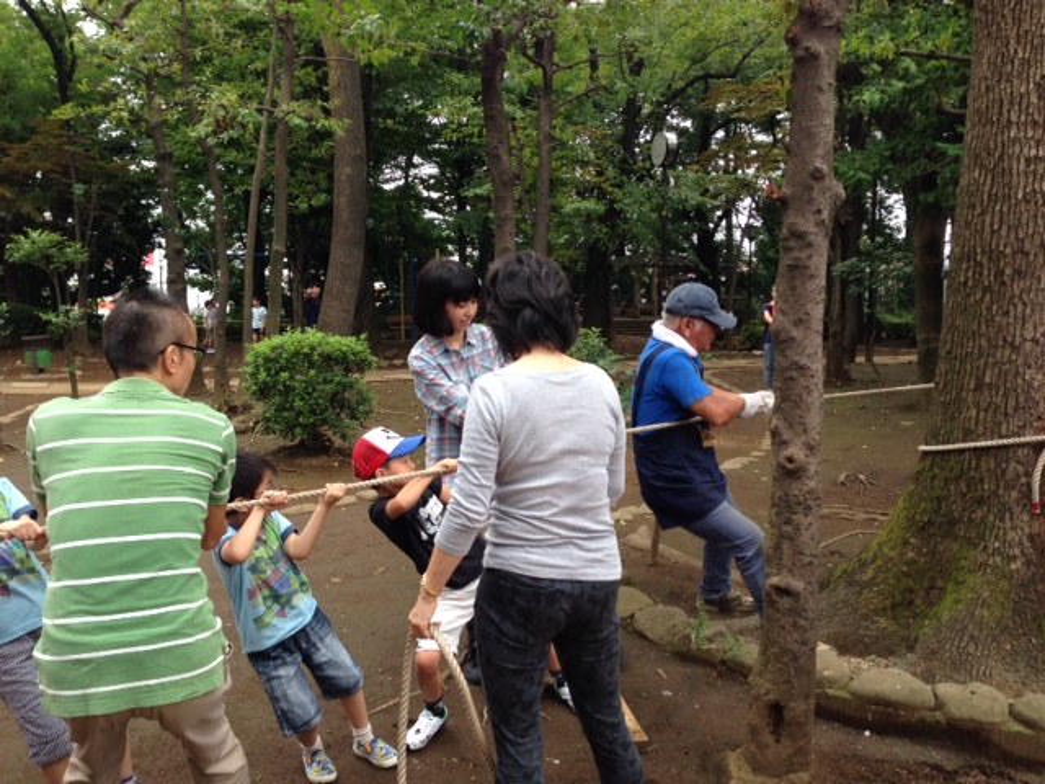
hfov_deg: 55.4
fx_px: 996
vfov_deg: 42.9
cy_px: 392
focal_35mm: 33
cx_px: 522
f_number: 2.4
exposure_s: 1/120
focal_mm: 4.12
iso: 64
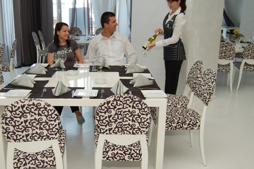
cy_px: 101
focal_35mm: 40
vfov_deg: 33.2
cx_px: 106
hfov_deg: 48.3
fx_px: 282
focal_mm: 18
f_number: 4
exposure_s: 1/60
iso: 200
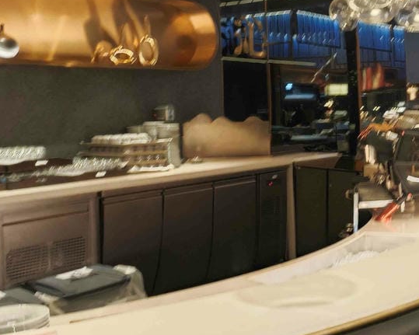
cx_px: 361
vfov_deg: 29.7
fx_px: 620
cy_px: 78
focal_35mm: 50
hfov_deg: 35.6
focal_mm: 8.72
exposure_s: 1/40
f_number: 1.63
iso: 500
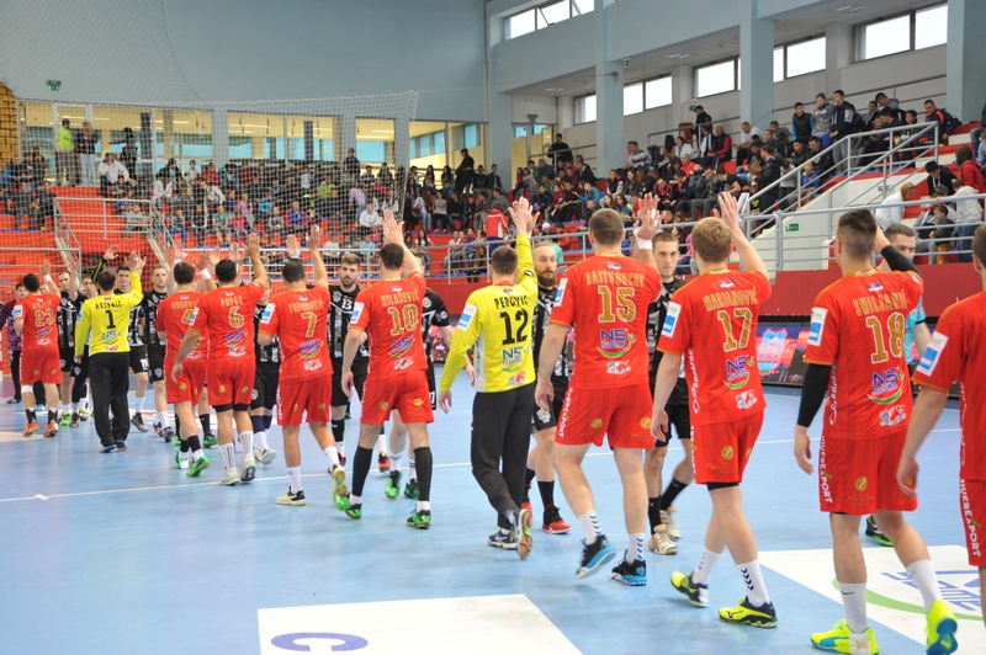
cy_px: 328
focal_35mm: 58
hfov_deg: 34.5
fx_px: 1587
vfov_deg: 23.3
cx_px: 493
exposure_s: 1/100
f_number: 5
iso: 1250
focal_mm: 58
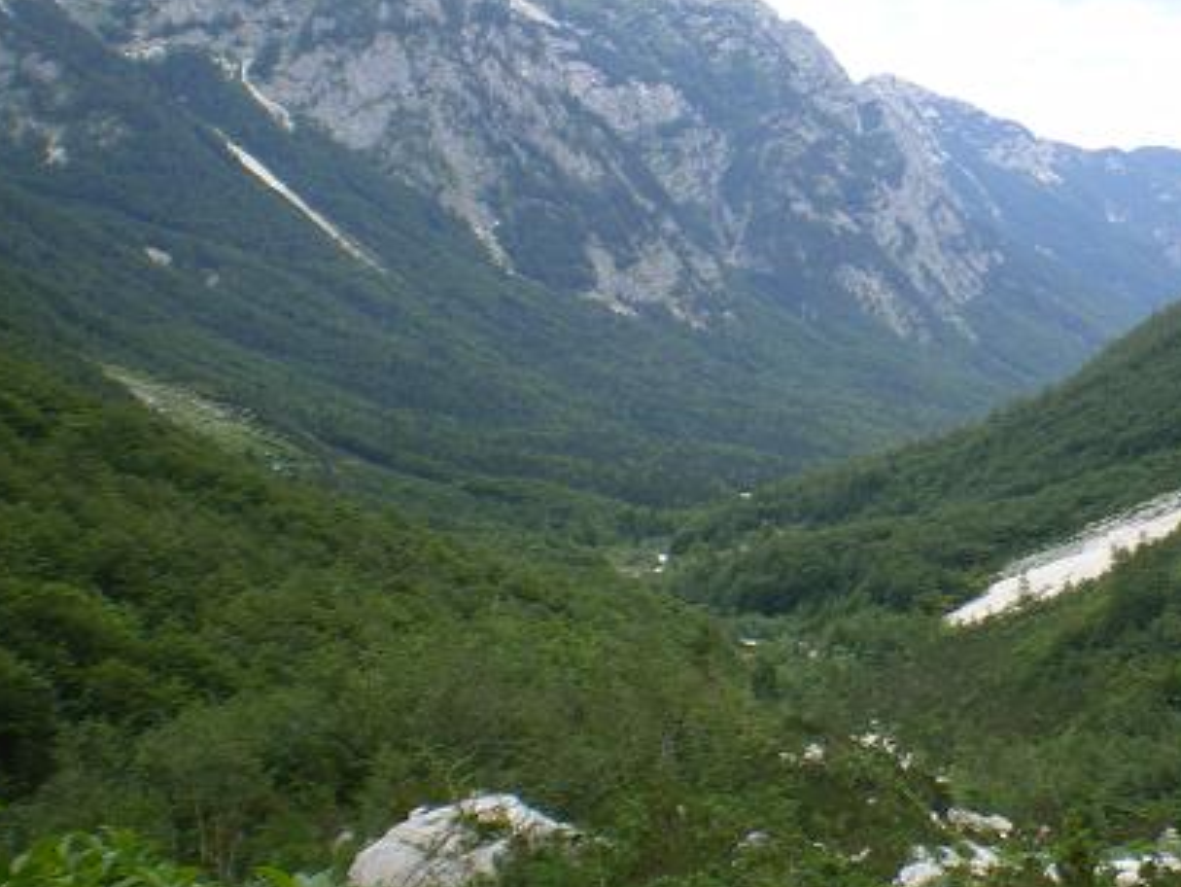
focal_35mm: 60
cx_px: 895
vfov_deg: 24.4
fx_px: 2048
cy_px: 455
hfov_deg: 31.6
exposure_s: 1/80
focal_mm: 6.3
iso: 64
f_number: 4.6
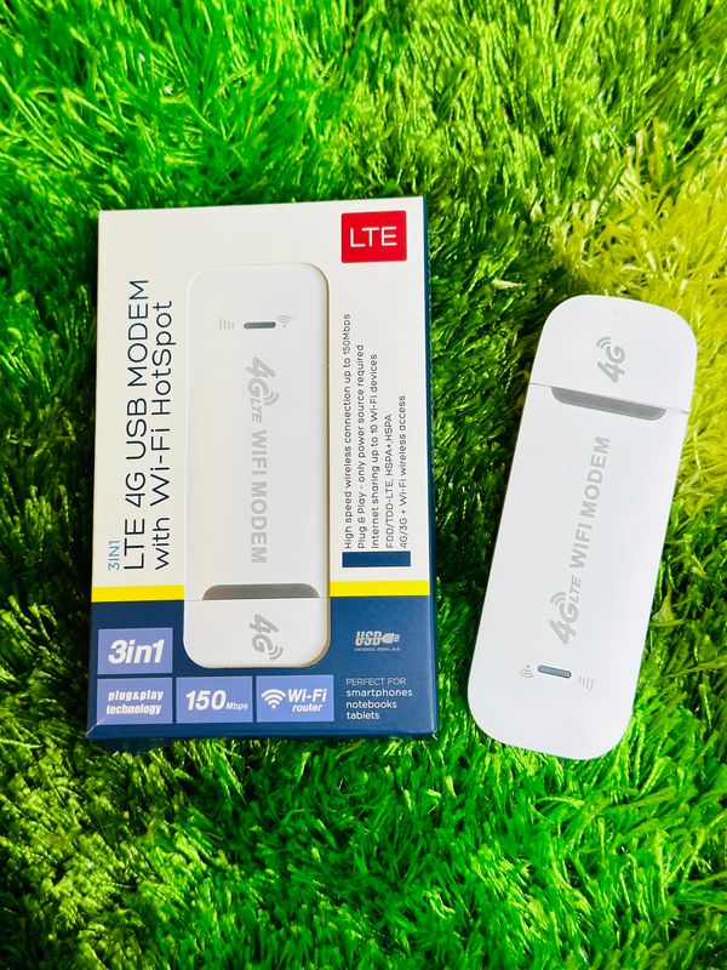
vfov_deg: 39.7
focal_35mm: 48
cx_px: 364
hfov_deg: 30.3
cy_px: 485
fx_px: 1344
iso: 125
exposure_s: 1/121
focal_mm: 6.86
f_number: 1.78
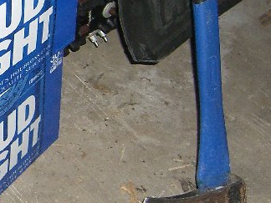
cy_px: 54
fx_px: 939
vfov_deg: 12.3
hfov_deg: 15.3
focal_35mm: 120
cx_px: -128
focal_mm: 7.9
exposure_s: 1/60
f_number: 2.8
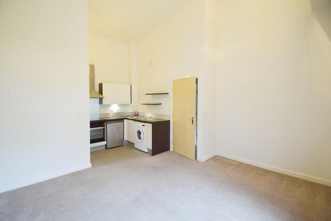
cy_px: 110
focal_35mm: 15
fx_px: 138
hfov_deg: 100.4
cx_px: 166
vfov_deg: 77.3
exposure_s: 1/20
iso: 800
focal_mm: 10
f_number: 3.5
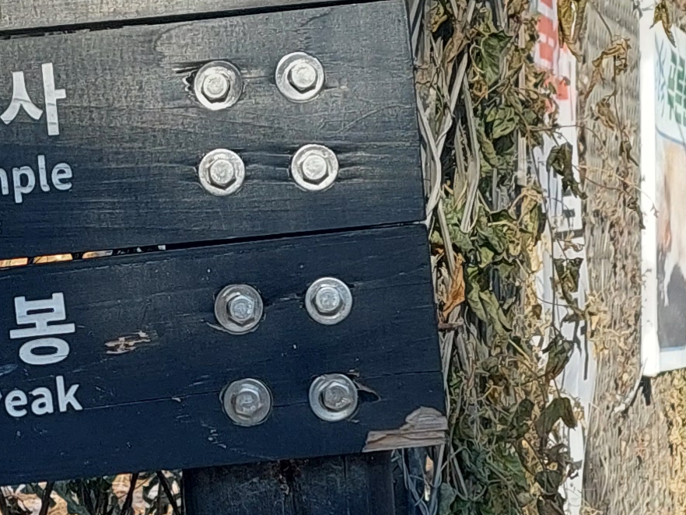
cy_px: 305
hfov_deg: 14.8
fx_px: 2597
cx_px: 18
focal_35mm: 131
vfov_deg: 11.3
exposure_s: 1/702
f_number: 1.8
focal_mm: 5.23
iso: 40
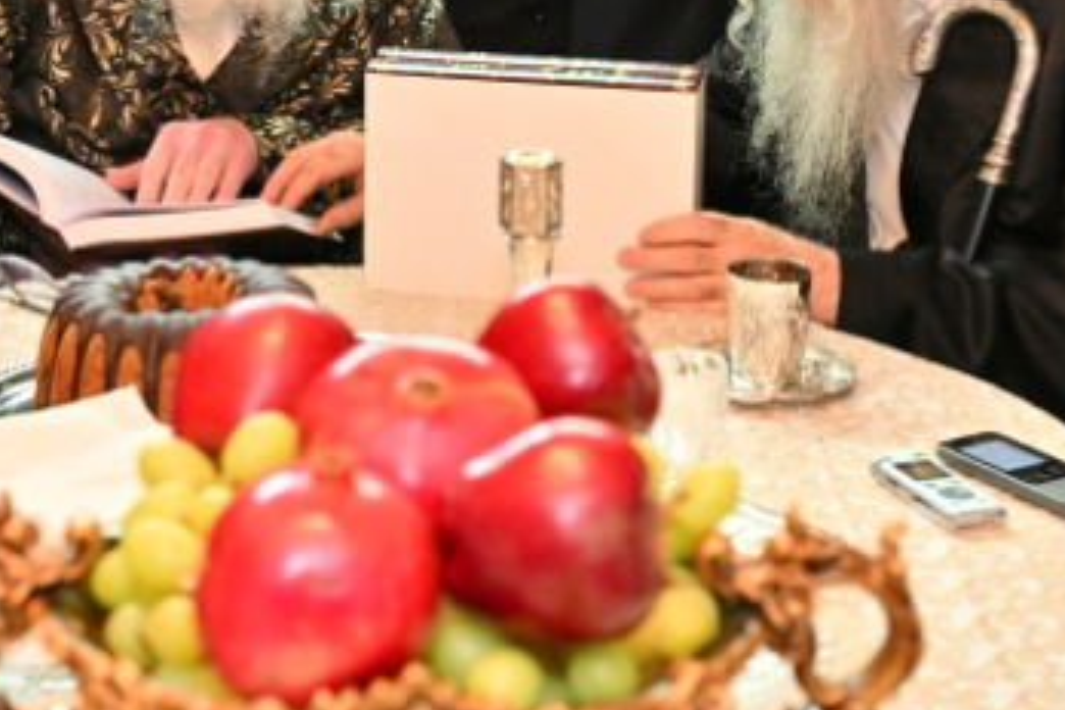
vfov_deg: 13.1
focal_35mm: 101
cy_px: -139
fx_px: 3002
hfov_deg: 20.1
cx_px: 407
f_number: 4
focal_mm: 34.5
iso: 1600
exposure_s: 1/160
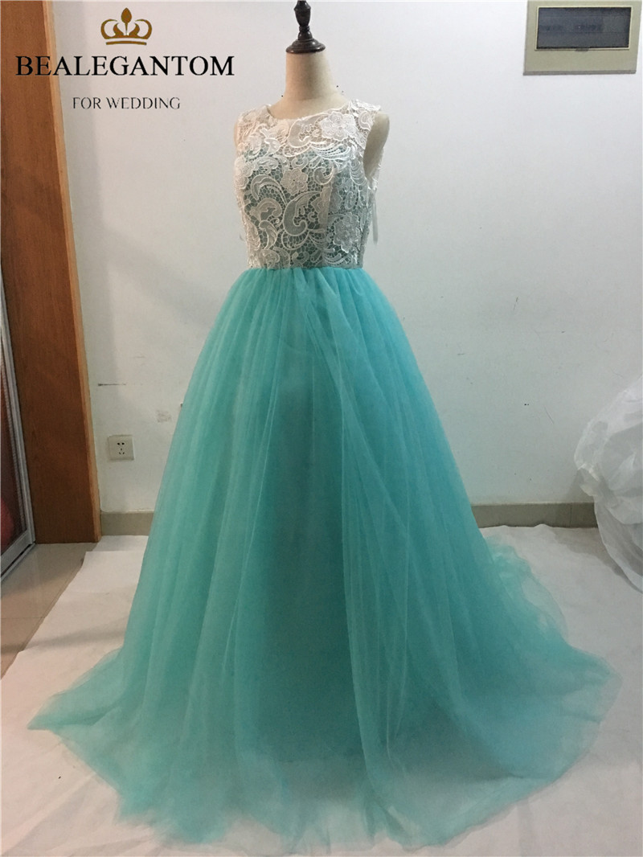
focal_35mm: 29
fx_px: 718
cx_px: 322
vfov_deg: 61.6
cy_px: 428
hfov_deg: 48.2
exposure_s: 1/8
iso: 160
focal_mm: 4.15
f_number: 2.2
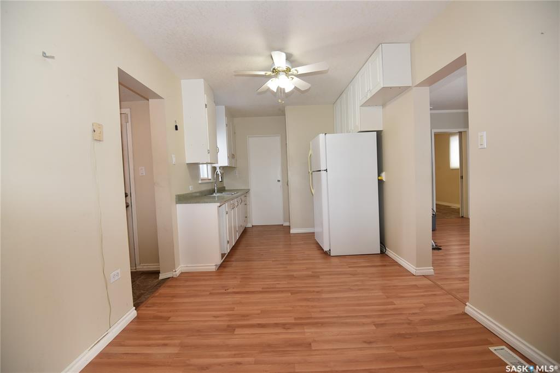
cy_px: 186
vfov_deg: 73.7
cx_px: 280
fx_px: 249
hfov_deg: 96.8
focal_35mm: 16
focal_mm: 16
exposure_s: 1/100
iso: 800
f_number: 5
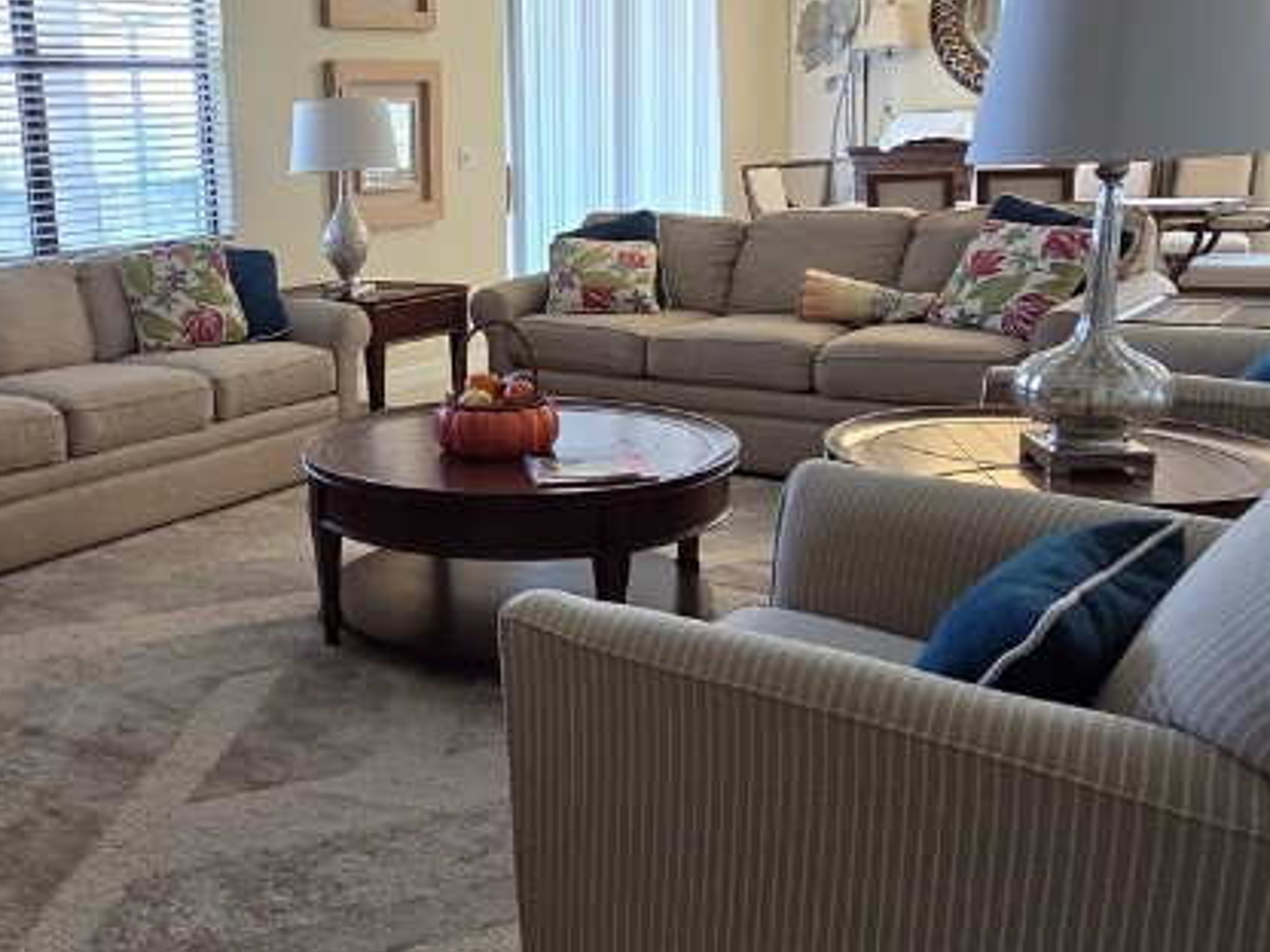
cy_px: 415
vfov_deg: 44.1
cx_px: 269
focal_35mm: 32
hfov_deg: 53.4
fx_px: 1174
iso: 250
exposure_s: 1/60
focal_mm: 2.2
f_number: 2.2
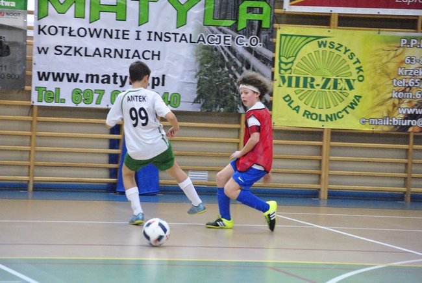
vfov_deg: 7.4
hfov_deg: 10.9
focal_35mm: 188
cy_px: 142
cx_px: 211
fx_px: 2202
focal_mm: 125
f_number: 5
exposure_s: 1/200
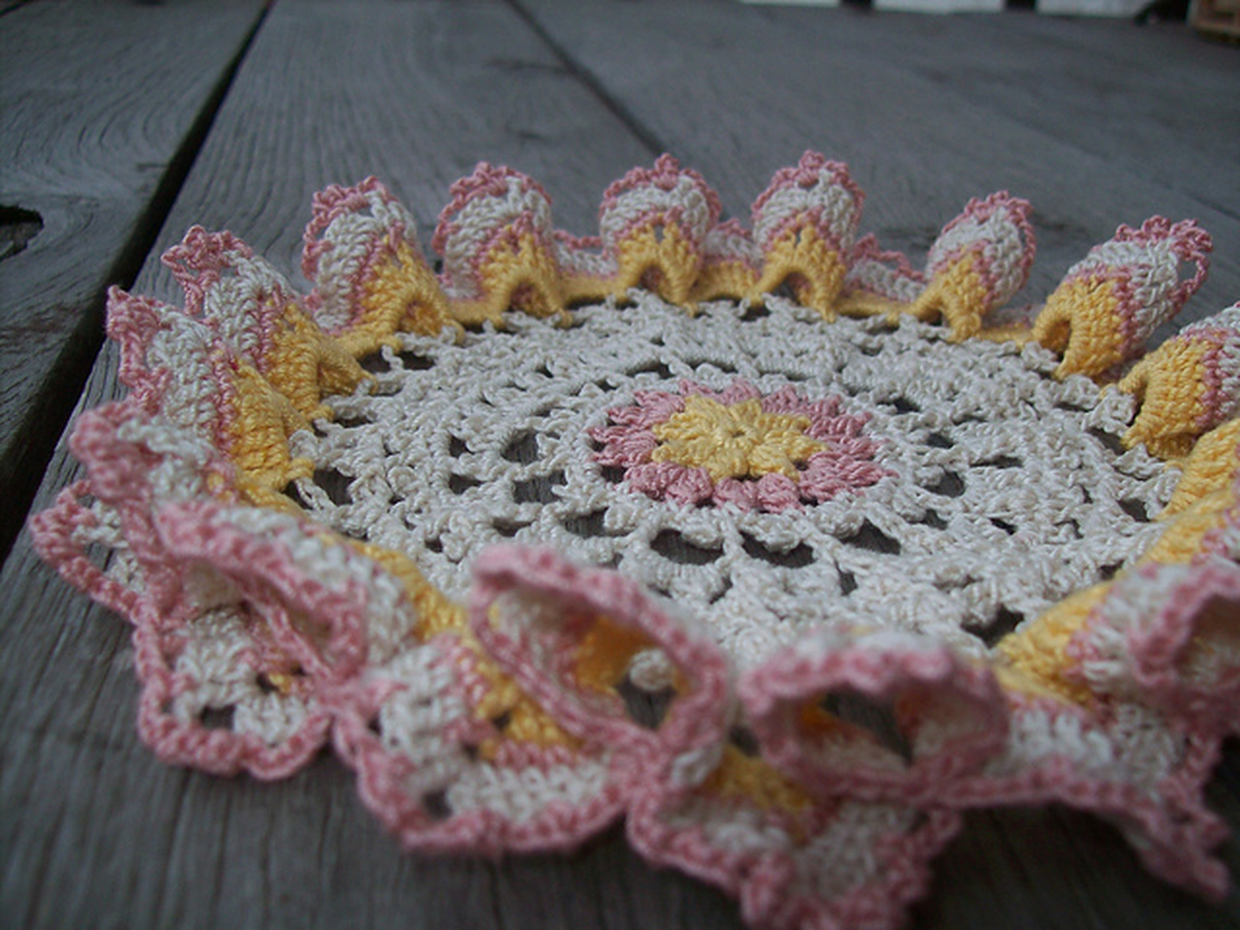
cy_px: 465
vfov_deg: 39.7
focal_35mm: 36
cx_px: 620
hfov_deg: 51.4
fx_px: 1290
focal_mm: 6
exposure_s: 1/64
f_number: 2.7
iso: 80
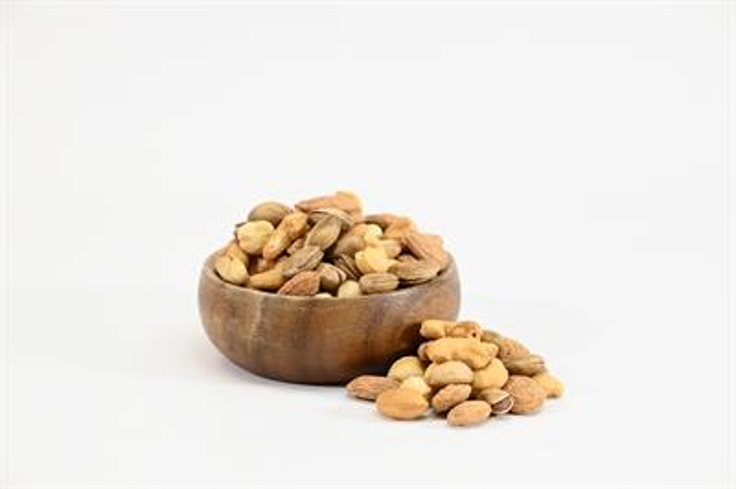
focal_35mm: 75
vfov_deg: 18.2
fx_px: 1532
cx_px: 368
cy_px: 244
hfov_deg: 27.0
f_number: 4
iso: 100
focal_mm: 50
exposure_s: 1/40
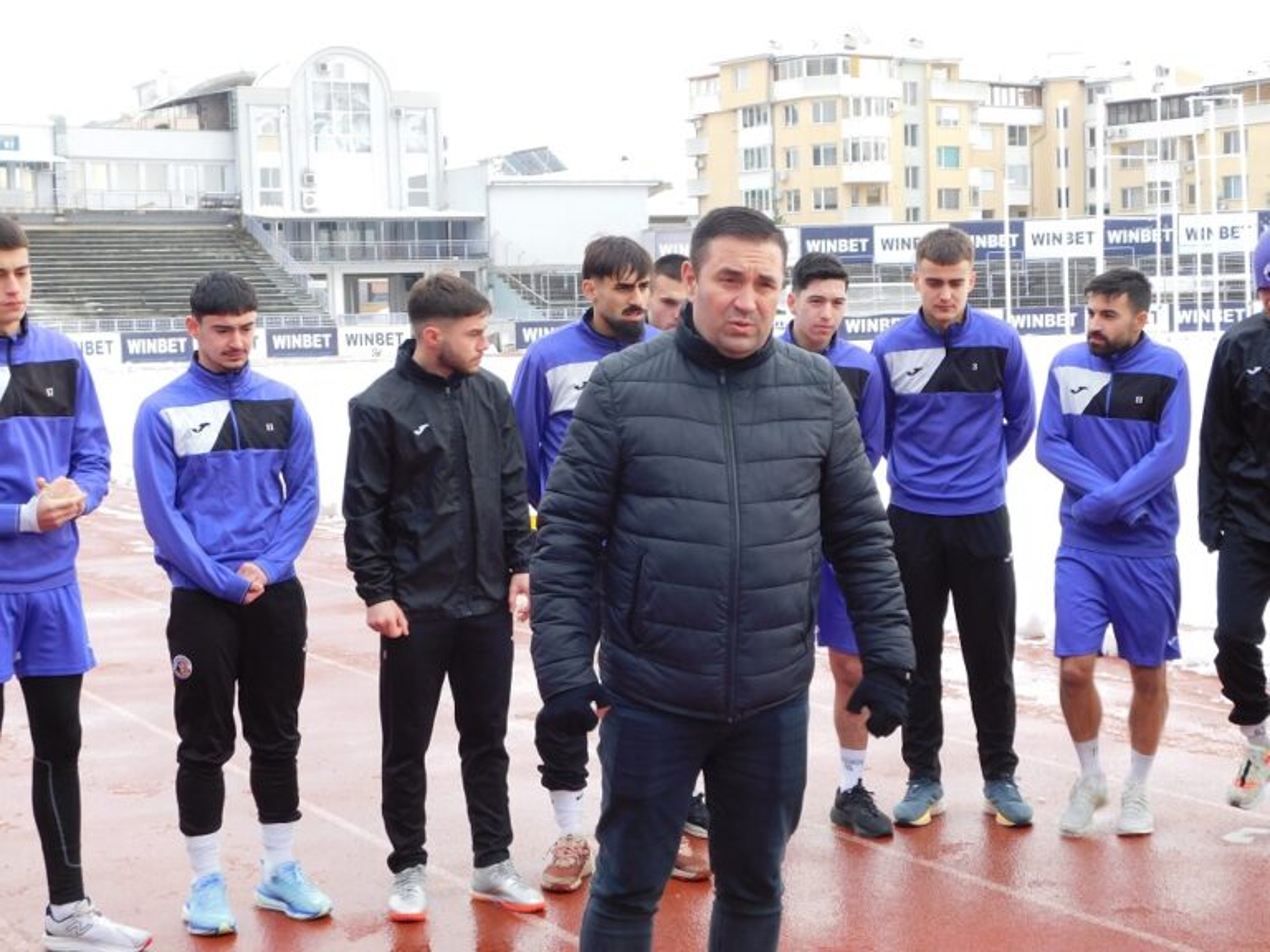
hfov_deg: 32.7
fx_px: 2165
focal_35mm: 59
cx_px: 635
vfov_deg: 24.8
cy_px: 476
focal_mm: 10.4
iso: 125
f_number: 4
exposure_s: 1/50
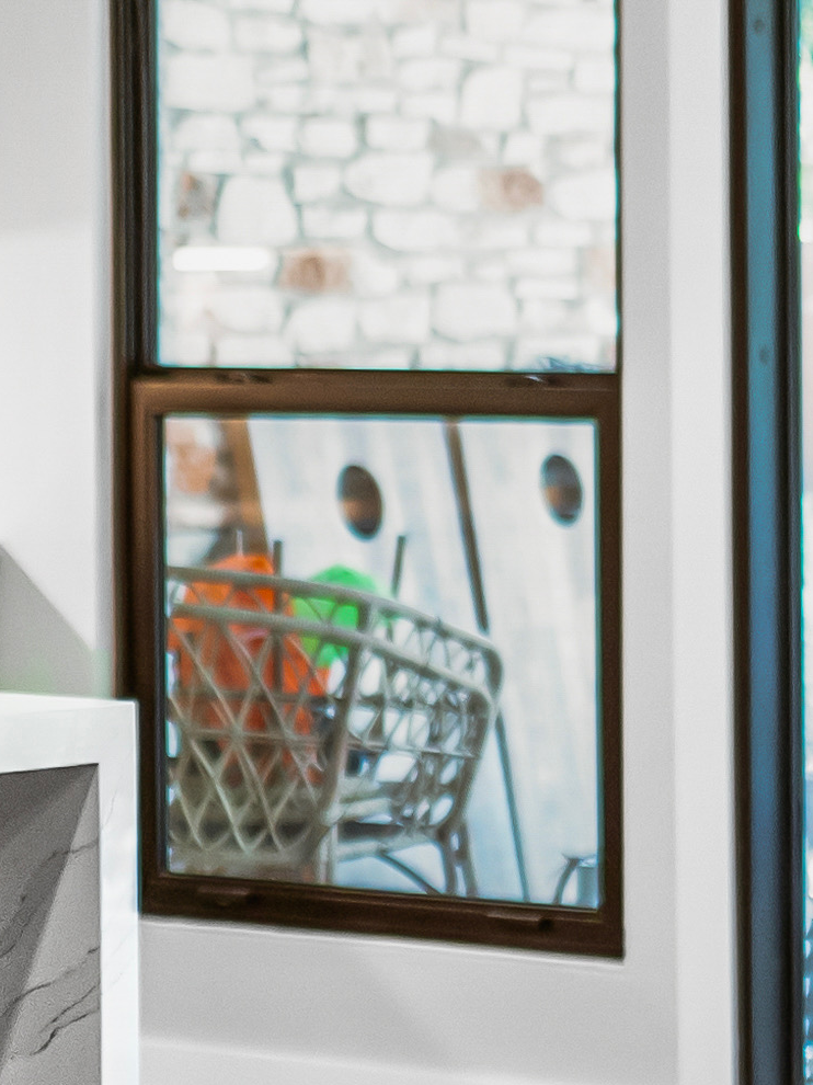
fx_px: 6391
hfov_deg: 7.1
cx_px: -688
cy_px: 334
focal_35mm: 204
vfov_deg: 9.7
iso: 500
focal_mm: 35
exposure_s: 1/500
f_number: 1.4
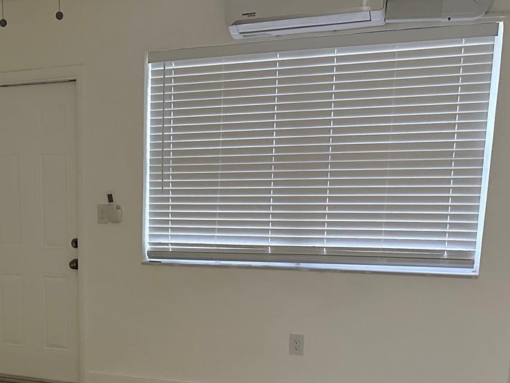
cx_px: 62
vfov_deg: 27.2
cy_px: 333
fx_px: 766
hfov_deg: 34.9
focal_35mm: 52
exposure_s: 1/60
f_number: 1.78
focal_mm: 6.86
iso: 640
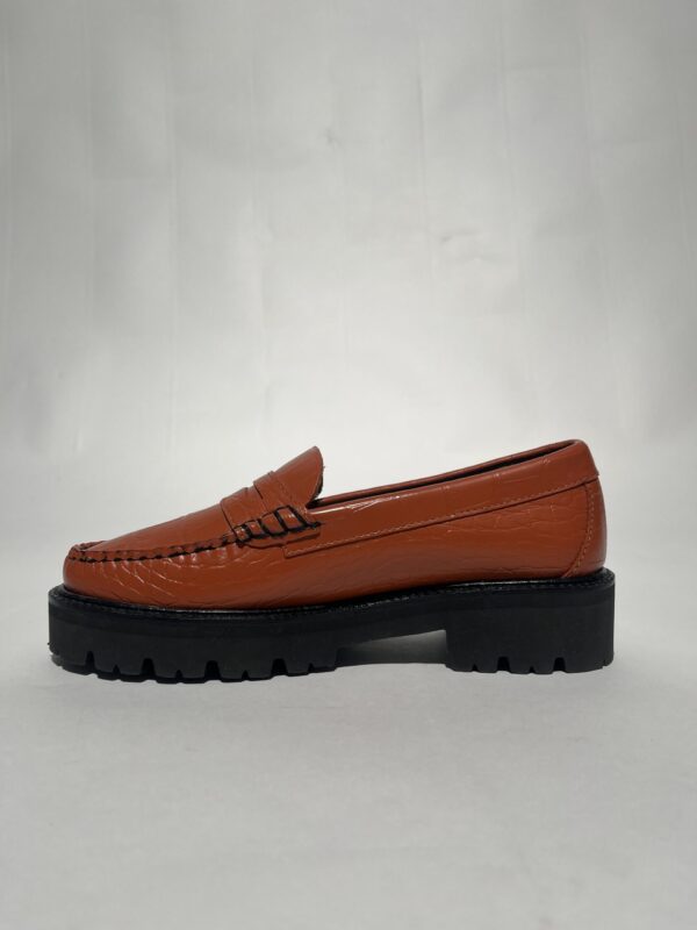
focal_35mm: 26
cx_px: 348
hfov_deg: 53.1
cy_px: 465
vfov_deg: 67.3
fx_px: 698
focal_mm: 5.1
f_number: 1.6
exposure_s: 1/456
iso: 50
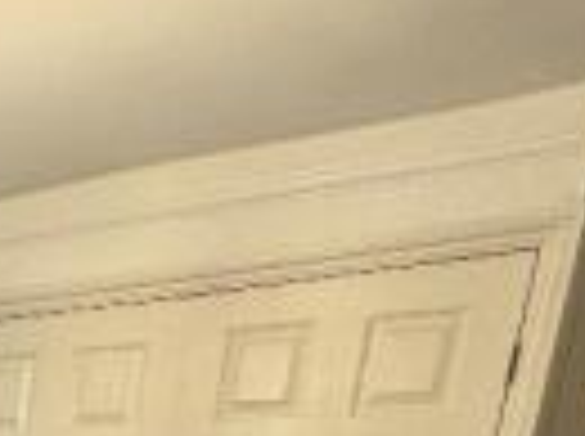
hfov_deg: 24.5
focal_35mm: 63
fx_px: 1063
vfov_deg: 17.2
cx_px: -272
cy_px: 861
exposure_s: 1/100
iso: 160
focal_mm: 2.22
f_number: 2.2
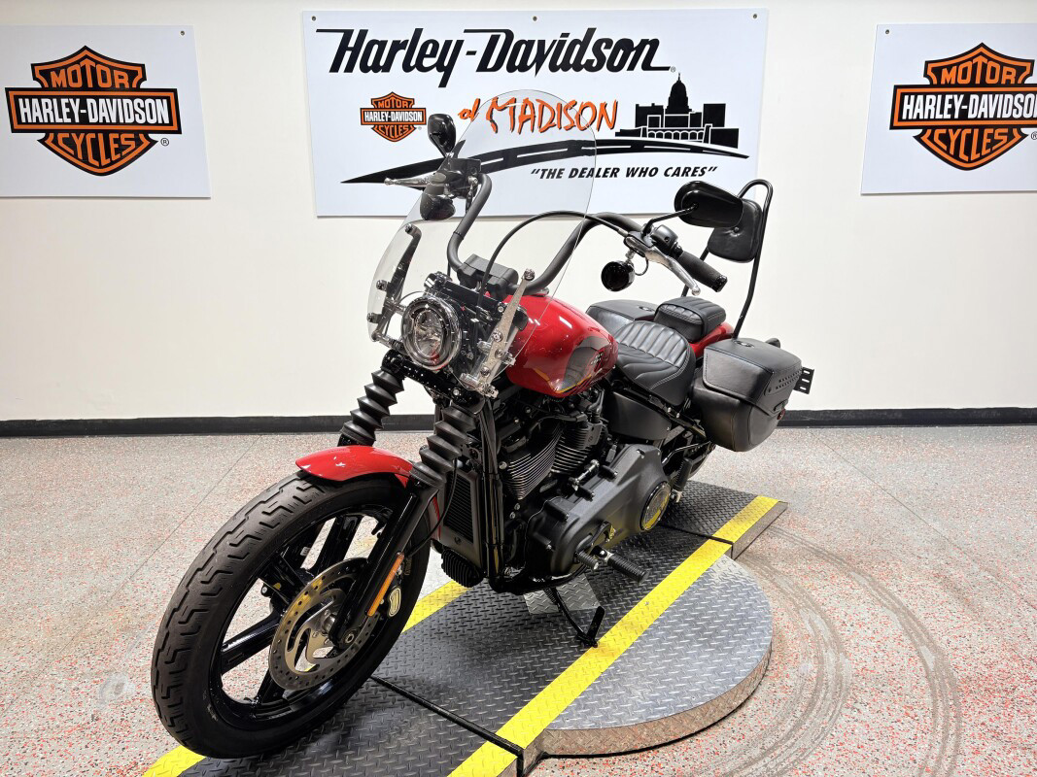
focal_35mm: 26
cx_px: 518
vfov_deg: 53.1
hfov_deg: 67.3
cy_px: 388
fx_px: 779
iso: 40
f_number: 1.6
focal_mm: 5.96
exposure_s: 1/120
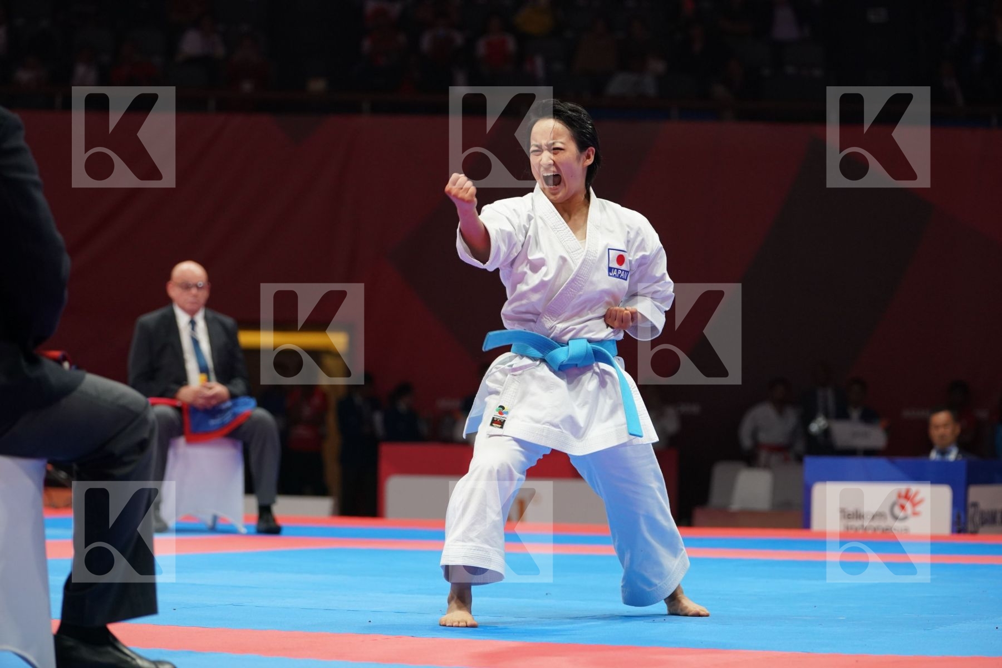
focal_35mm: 126
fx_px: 3507
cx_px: 501
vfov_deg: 10.9
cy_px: 334
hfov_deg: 16.3
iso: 2000
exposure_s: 1/500
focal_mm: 126
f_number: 4
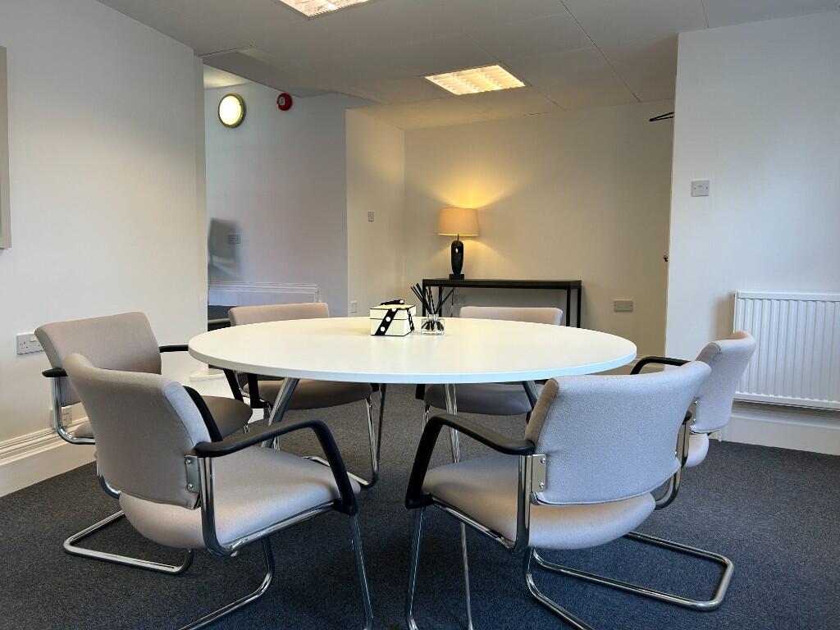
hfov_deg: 67.3
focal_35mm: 26
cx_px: 420
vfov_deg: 53.1
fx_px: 631
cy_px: 315
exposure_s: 1/100
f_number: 1.5
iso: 50
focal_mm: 5.7
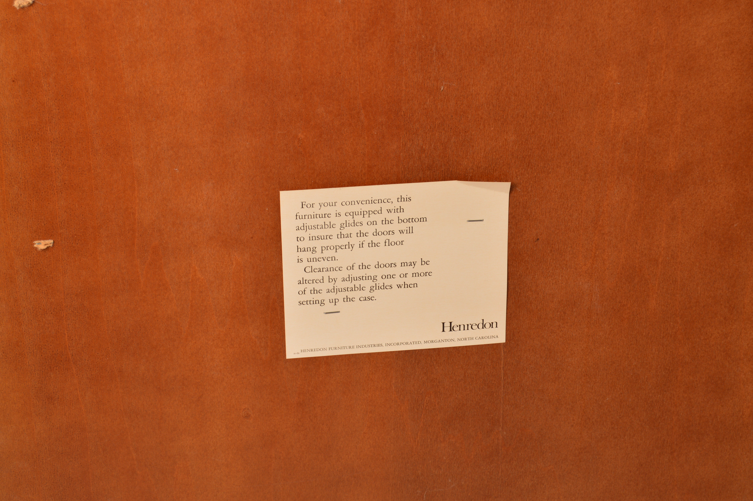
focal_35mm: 82
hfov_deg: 24.6
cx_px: 376
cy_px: 250
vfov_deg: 16.5
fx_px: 1724
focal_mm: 55
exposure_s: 1/160
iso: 200
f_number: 9
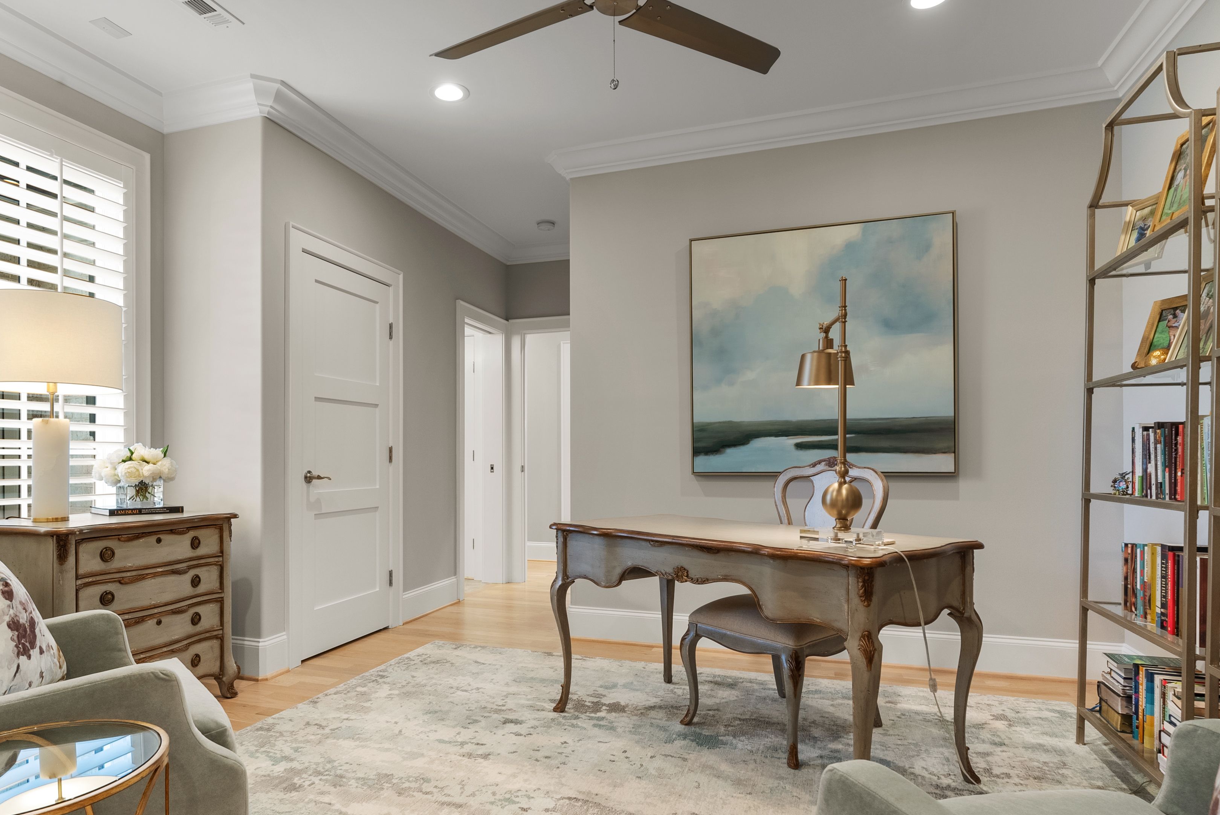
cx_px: 540
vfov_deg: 59.3
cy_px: 468
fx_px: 712
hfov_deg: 80.9
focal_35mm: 21
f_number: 8
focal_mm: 16
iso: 250
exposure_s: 1/3
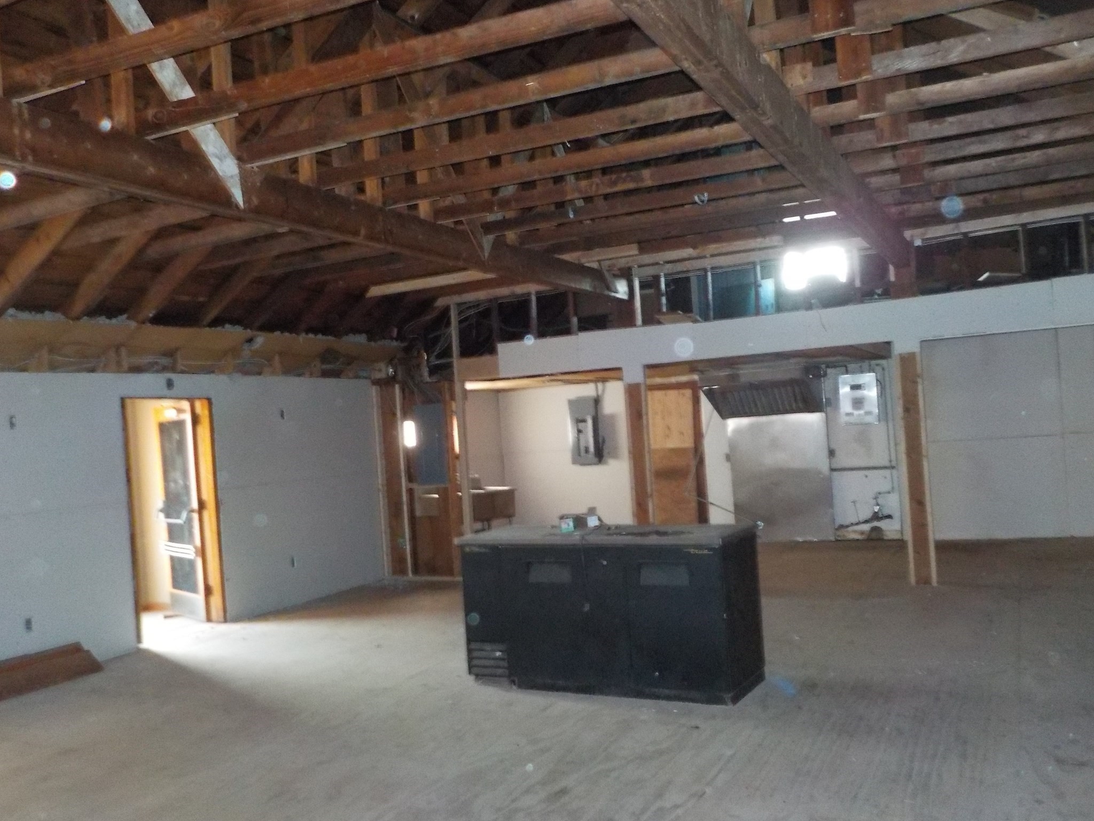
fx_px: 948
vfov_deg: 46.8
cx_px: 547
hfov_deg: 60.0
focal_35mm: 30
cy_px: 410
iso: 800
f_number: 3.3
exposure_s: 1/10
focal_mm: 4.1
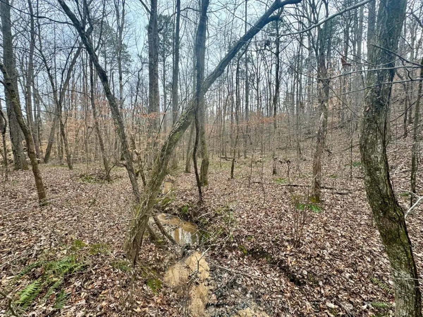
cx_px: 212
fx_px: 171
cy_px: 158
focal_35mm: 14
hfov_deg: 102.1
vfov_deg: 85.7
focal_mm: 2.22
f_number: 2.2
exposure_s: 1/185
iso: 40
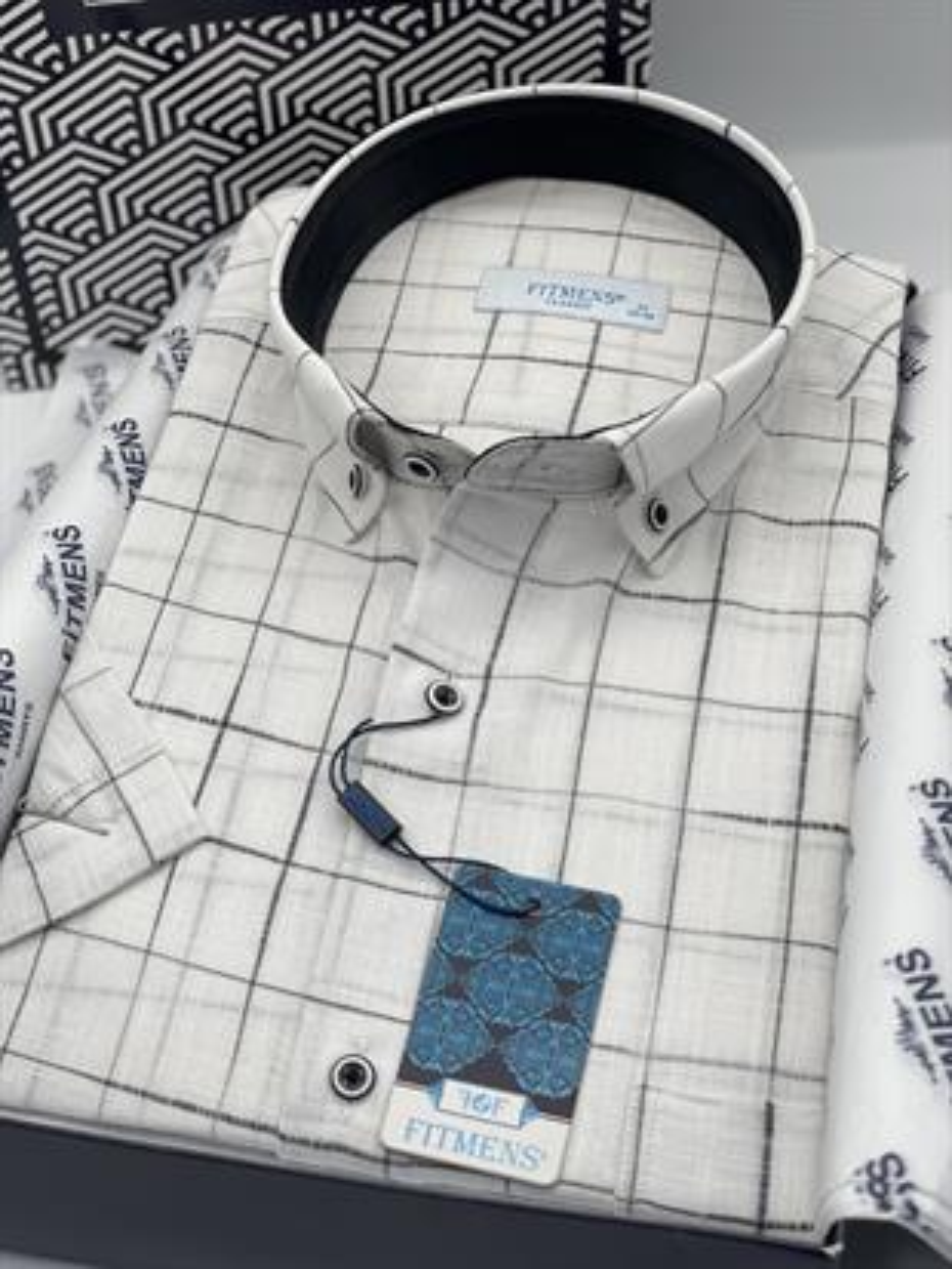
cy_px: 634
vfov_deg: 36.8
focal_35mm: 52
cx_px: 476
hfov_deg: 28.0
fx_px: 1906
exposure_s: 1/135
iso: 25
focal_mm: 6
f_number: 2
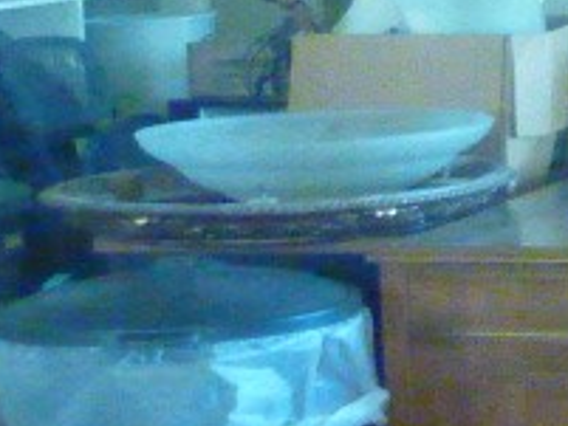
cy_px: 164
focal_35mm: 175
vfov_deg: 8.5
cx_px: 605
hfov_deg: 11.2
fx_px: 2873
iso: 1600
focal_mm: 5
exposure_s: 1/50
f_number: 3.4
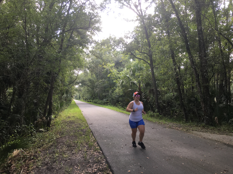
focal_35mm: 29
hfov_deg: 61.7
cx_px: 116
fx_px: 195
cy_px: 87
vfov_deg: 48.2
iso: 32
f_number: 2.2
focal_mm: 4.15
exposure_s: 1/120
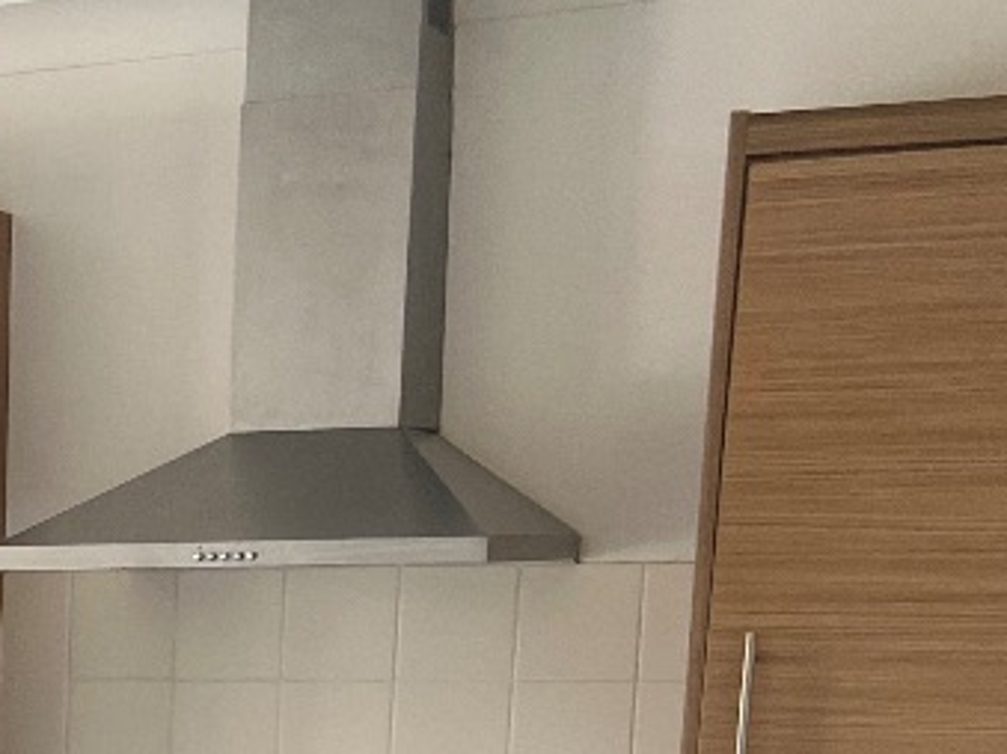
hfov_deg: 19.1
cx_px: -443
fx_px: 2675
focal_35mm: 92
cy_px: 1116
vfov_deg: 14.9
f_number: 1.5
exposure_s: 1/100
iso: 100
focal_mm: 5.7
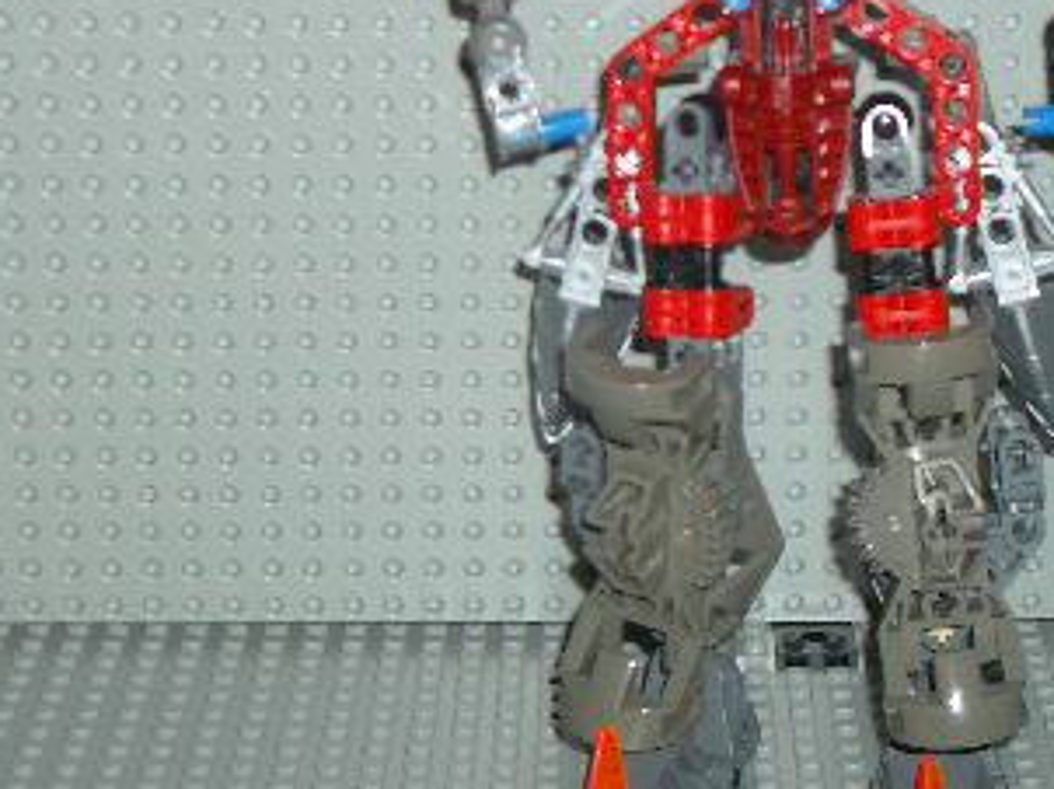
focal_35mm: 104
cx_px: 740
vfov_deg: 14.1
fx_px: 3164
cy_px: 66
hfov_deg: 18.8
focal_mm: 8.2
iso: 100
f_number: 3.1
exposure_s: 1/60
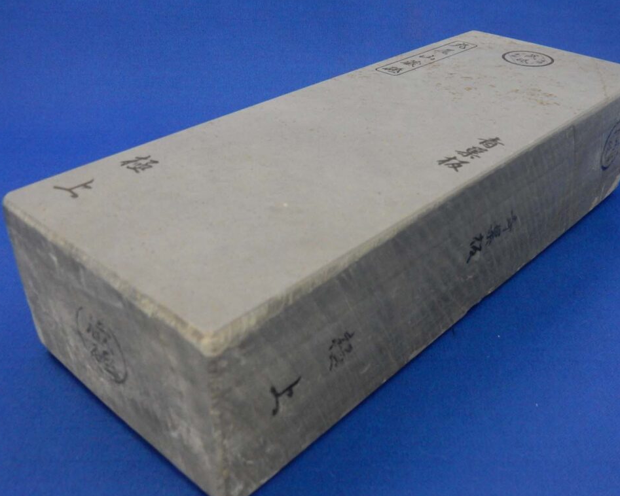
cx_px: 327
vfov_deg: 39.2
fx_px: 697
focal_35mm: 38
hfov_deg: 47.9
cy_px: 249
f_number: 4
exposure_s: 1/25
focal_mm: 6.4
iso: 800
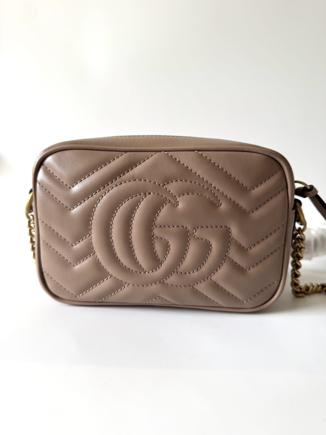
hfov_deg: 56.8
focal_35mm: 24
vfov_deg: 71.6
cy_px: 218
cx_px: 163
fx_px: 301
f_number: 1.78
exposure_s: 1/121
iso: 100
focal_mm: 6.76
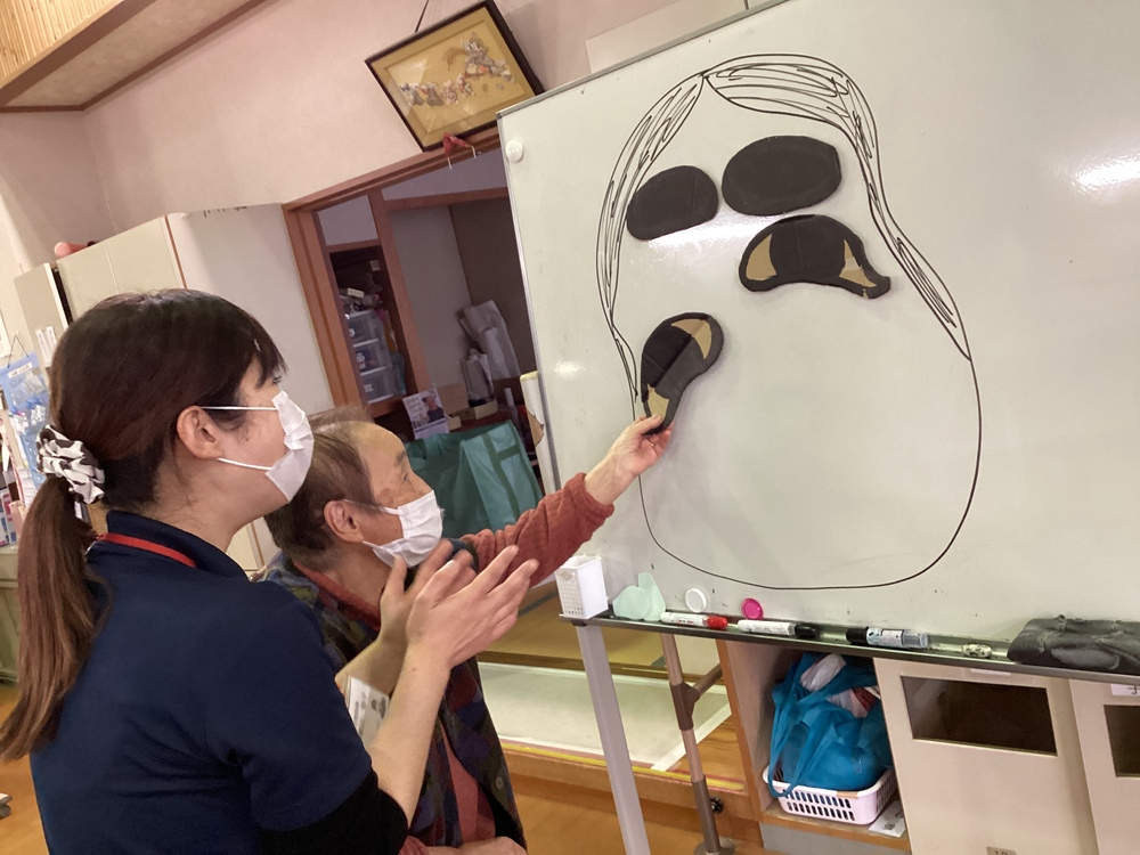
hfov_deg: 58.4
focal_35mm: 31
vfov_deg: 45.4
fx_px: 1021
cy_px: 428
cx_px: 570
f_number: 2.4
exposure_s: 1/40
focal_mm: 3.3
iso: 250
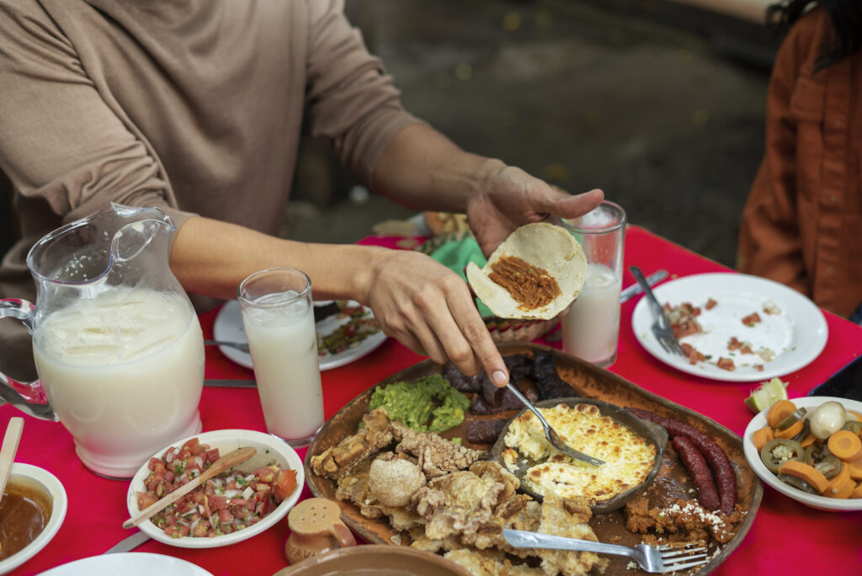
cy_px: 288
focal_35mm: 50
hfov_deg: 39.6
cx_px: 431
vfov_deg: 27.0
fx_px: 1198
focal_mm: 50
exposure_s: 1/200
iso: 400
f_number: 2.5
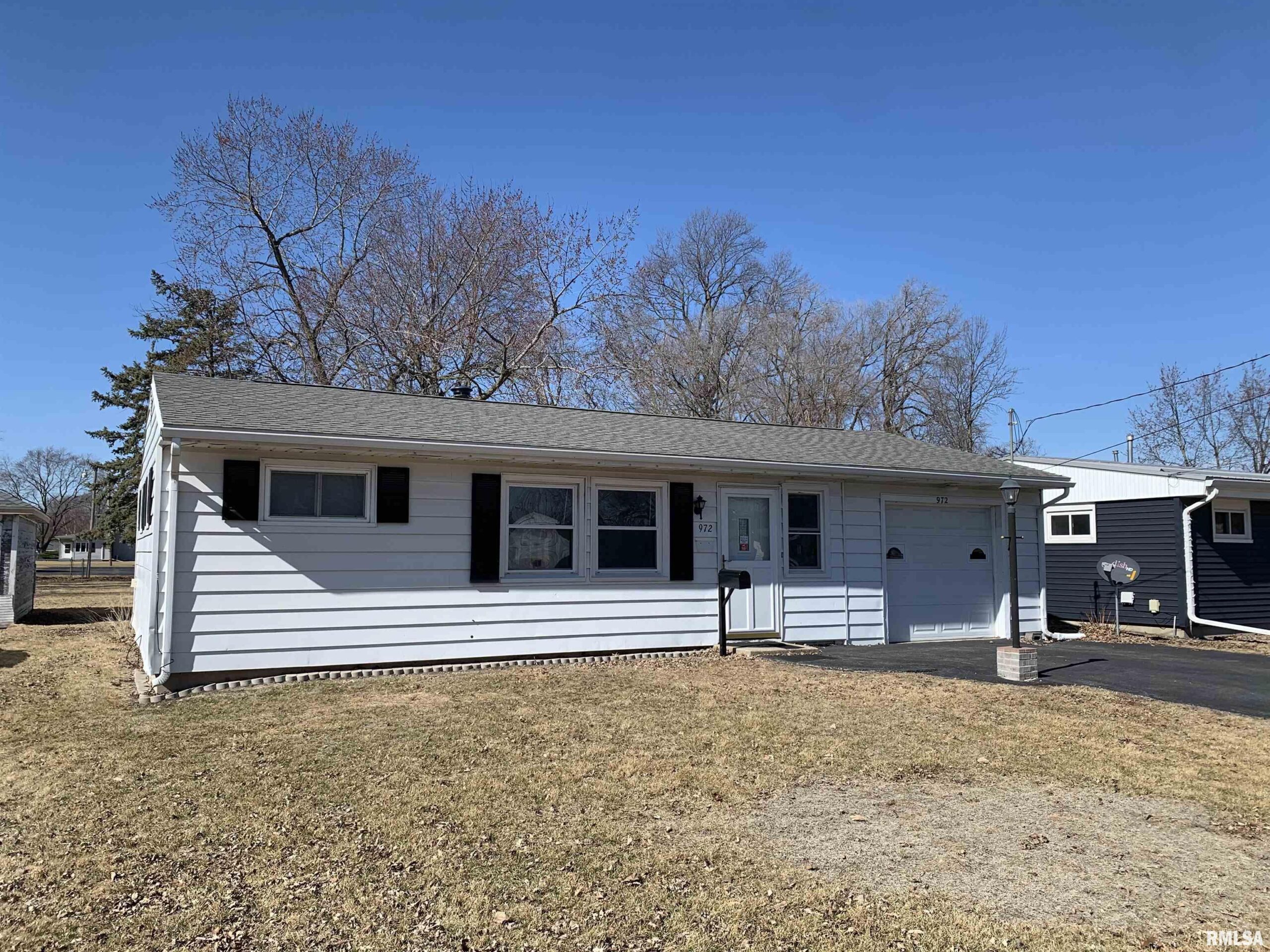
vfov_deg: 53.1
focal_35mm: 26
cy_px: 476
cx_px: 635
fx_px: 954
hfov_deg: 67.3
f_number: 1.8
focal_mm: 4.25
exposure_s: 1/2364
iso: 25
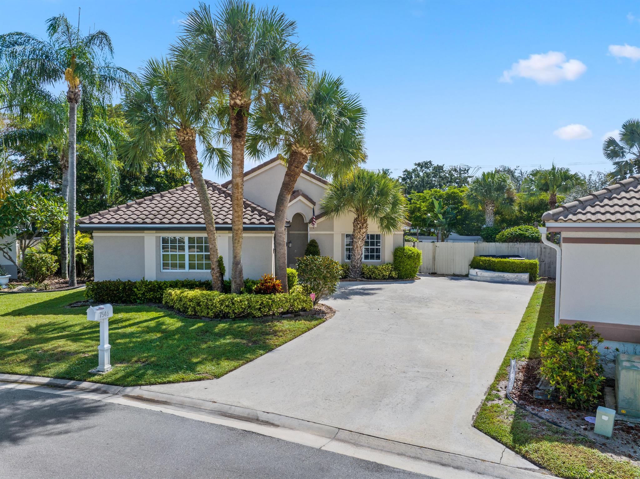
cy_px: 240
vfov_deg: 56.8
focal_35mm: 24
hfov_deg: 71.6
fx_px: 443
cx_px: 320
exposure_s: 1/500
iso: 100
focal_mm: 12.29
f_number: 5
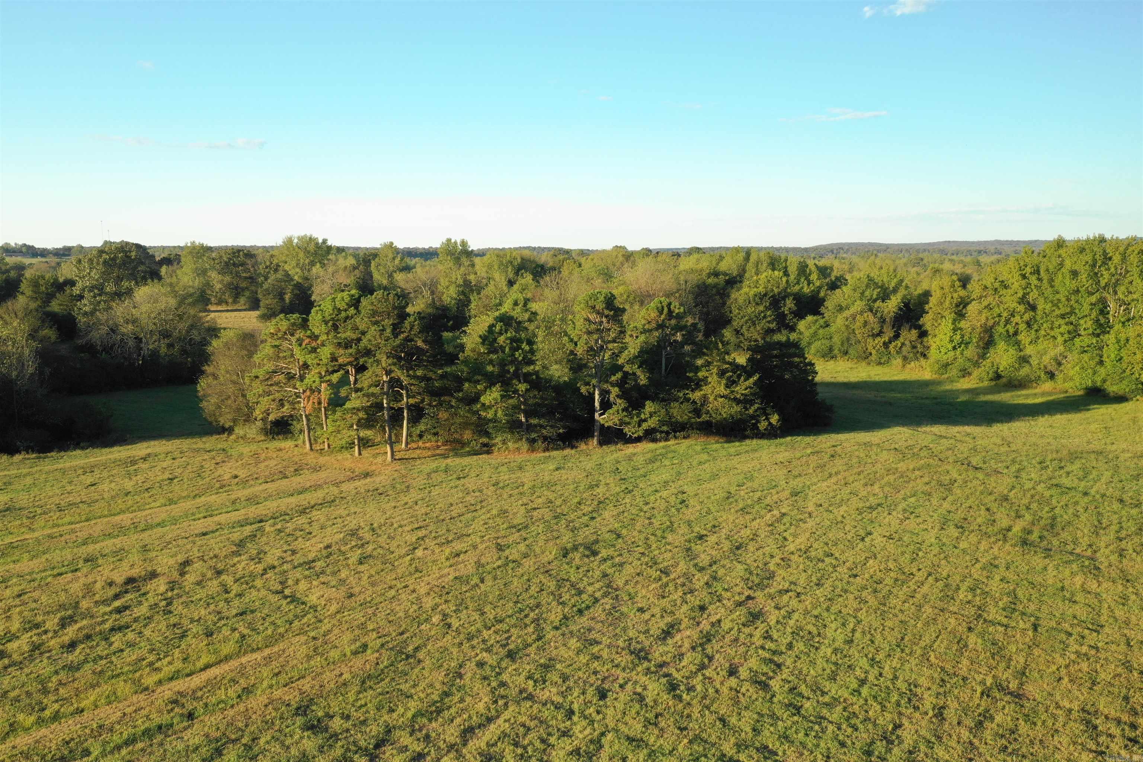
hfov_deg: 65.5
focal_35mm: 28
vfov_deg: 46.4
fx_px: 889
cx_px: 572
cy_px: 381
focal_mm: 10.26
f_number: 5.6
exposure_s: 1/50
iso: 100
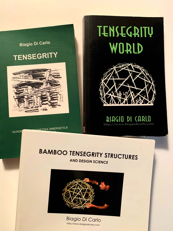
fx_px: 173
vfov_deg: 67.3
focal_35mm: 26
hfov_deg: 53.1
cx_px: 86
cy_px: 116
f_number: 1.8
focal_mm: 4.25
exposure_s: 1/33
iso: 320
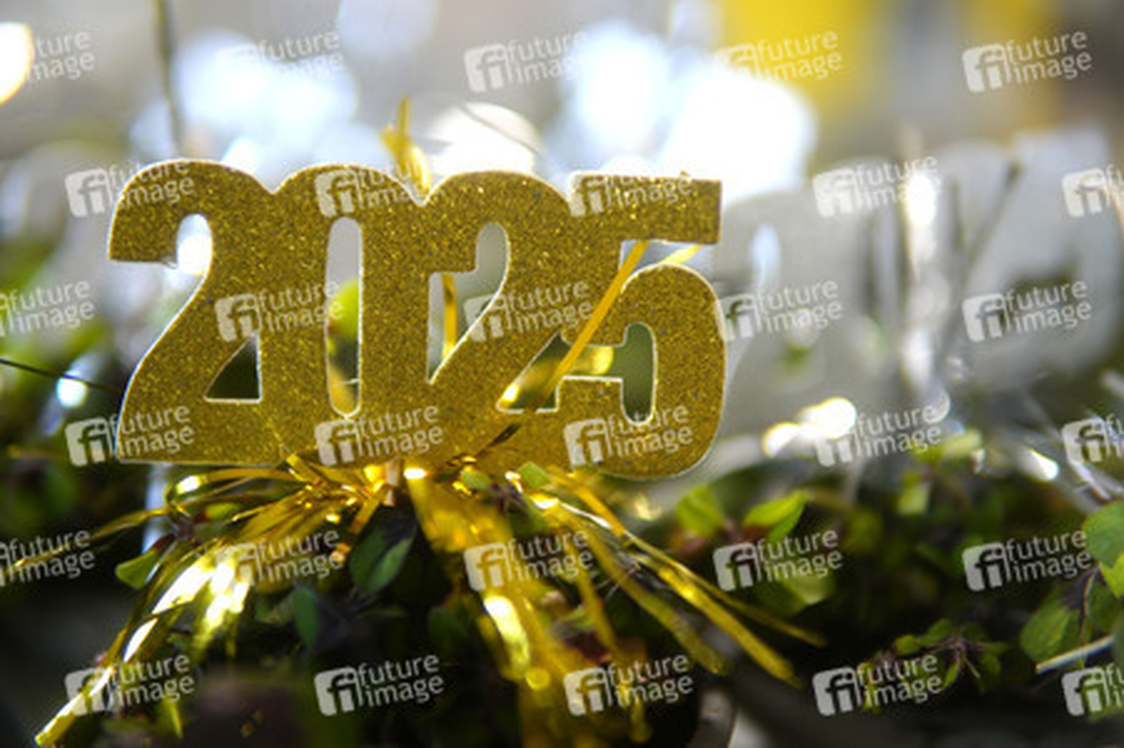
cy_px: 374
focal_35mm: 45
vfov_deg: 29.8
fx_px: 1404
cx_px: 562
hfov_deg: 43.6
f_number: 1.4
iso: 320
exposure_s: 1/60
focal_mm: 30
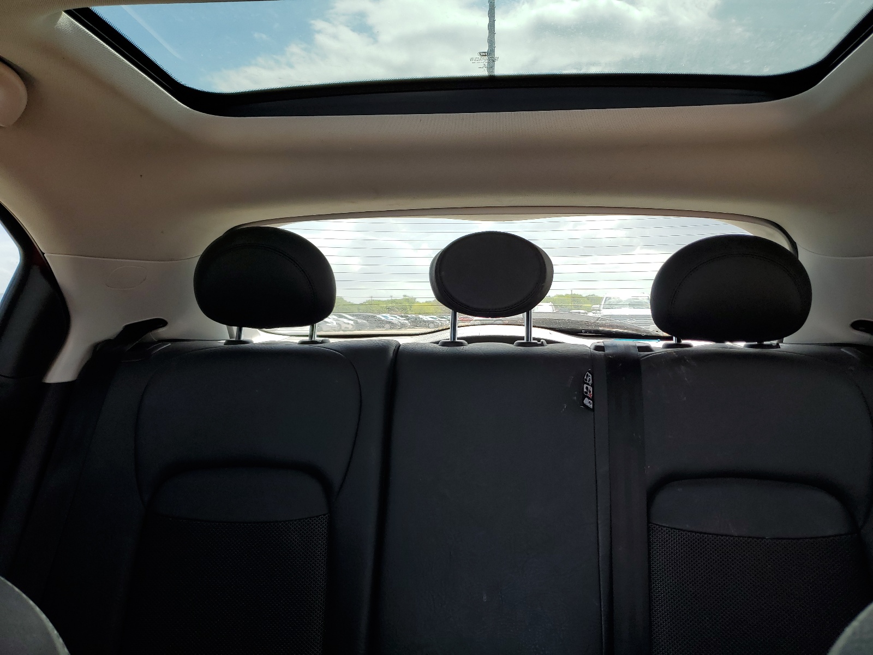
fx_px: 656
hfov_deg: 67.3
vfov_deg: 53.1
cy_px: 328
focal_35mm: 26
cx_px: 436
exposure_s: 1/417
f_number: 1.5
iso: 50
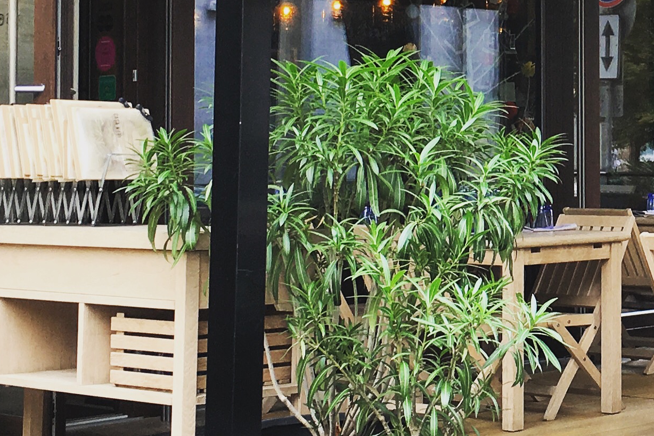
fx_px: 1799
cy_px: 76
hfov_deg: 19.6
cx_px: 735
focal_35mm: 99
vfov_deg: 13.7
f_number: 2.2
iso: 25
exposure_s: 1/50
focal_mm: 4.15
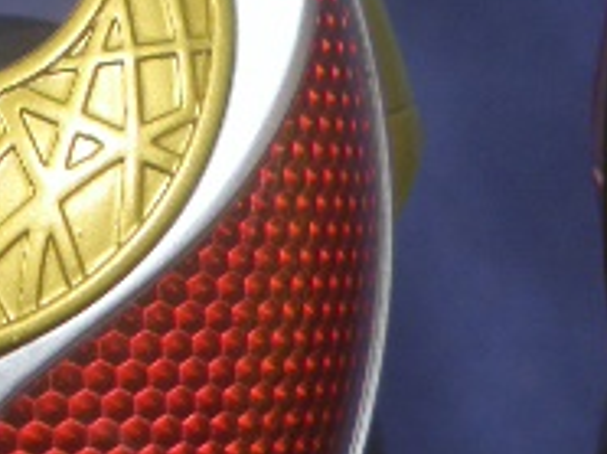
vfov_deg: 8.7
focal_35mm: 169
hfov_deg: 11.7
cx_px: 480
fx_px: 2960
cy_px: 431
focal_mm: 8.2
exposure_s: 1/25
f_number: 3.1
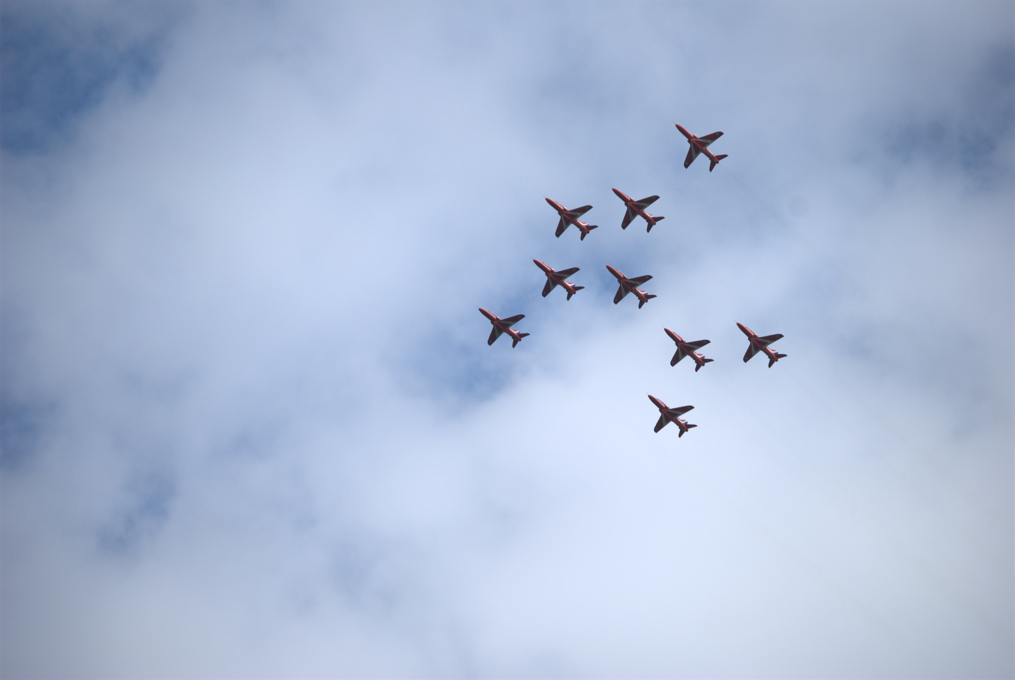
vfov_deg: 7.1
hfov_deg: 10.5
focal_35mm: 195
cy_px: 340
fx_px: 5506
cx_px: 508
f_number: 7.1
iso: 100
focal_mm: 130
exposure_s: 1/800
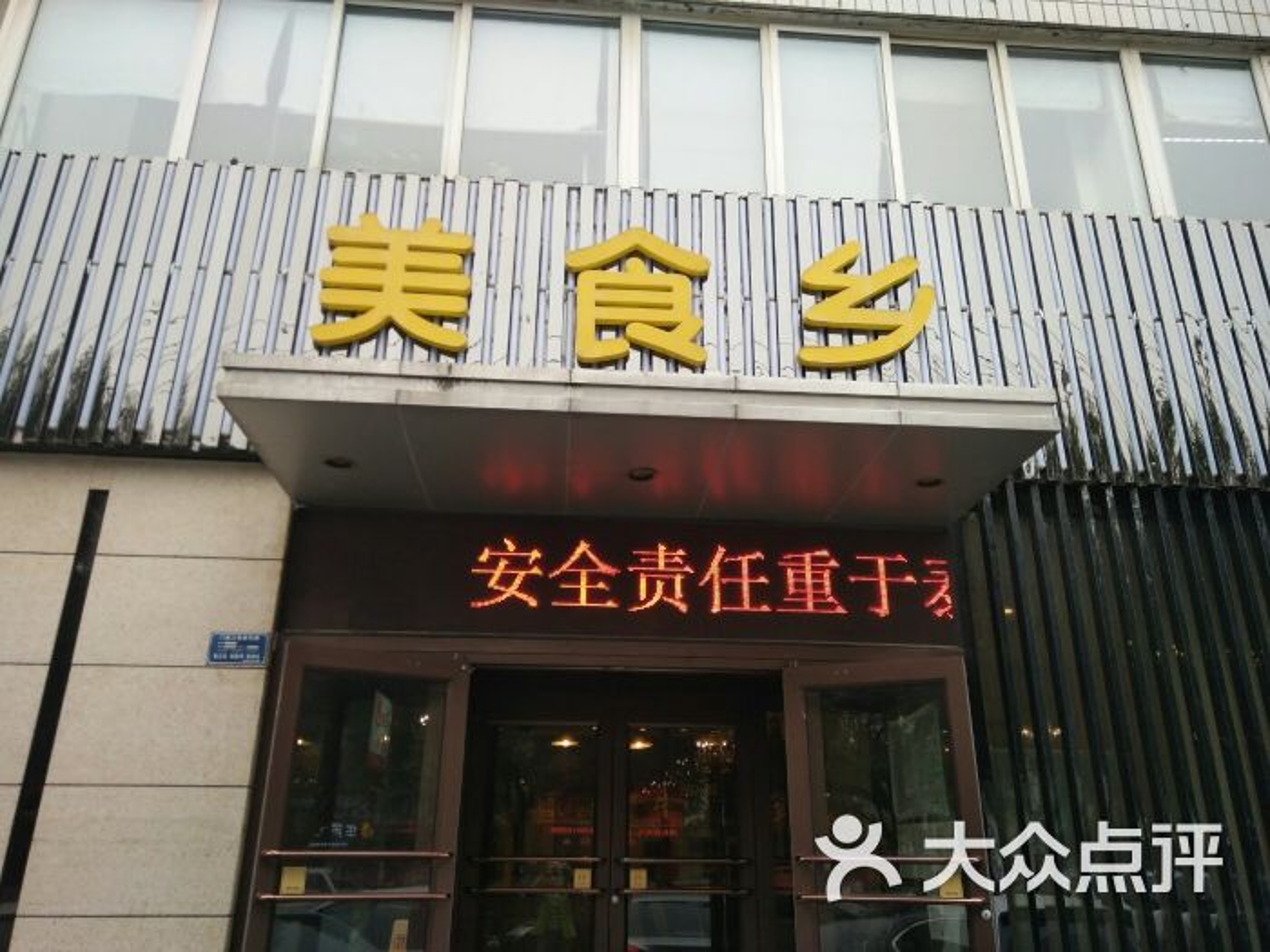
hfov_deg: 79.0
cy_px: 476
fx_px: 770
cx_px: 635
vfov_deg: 63.4
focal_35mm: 21
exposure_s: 1/192
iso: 50
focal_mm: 3.66
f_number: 2.2
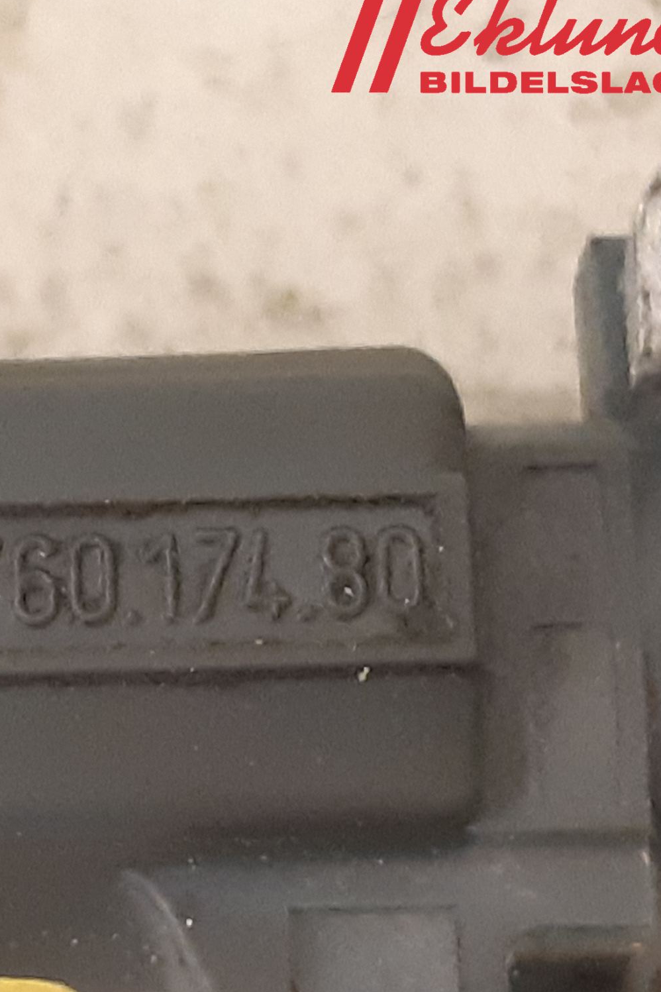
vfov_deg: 51.9
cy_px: 490
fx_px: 1019
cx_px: 60
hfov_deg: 33.9
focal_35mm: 37
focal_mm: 3.93
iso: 320
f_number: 1.7
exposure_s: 1/25
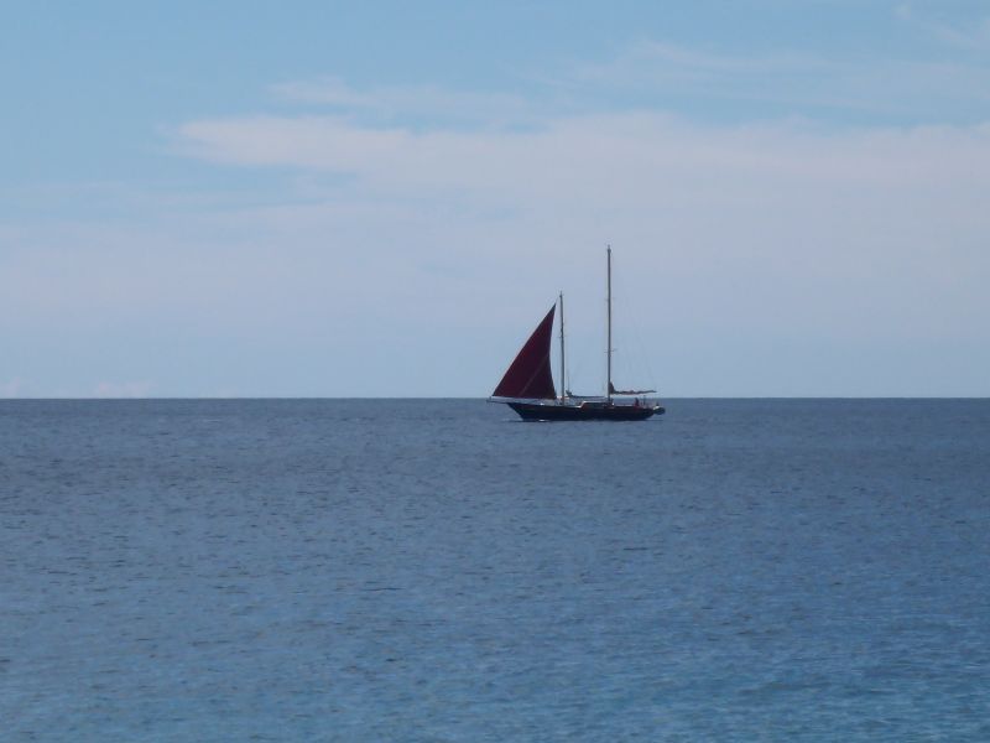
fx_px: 6263
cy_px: 372
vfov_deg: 6.8
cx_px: 495
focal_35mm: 219
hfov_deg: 9.0
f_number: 5.9
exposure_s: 1/640
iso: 100
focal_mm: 22.8
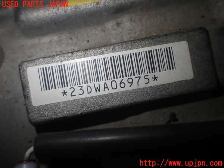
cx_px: 112
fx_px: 194
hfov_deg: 60.0
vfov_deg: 46.8
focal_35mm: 30
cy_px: 84
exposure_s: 1/200
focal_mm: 5.4
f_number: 2.3
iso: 100
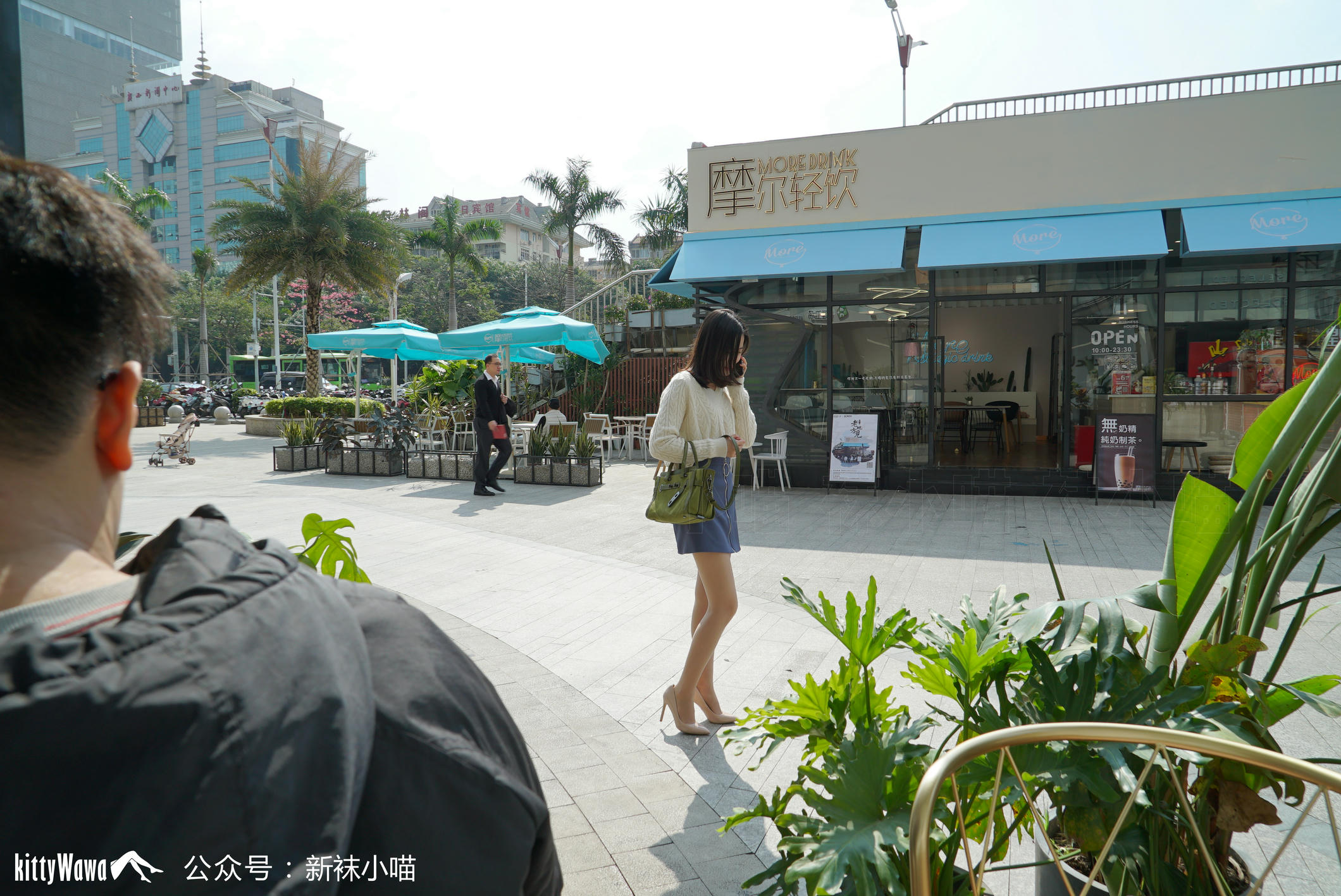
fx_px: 894
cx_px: 670
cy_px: 448
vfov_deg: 53.2
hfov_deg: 73.7
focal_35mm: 24
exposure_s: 1/125
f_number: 11
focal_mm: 24
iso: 100
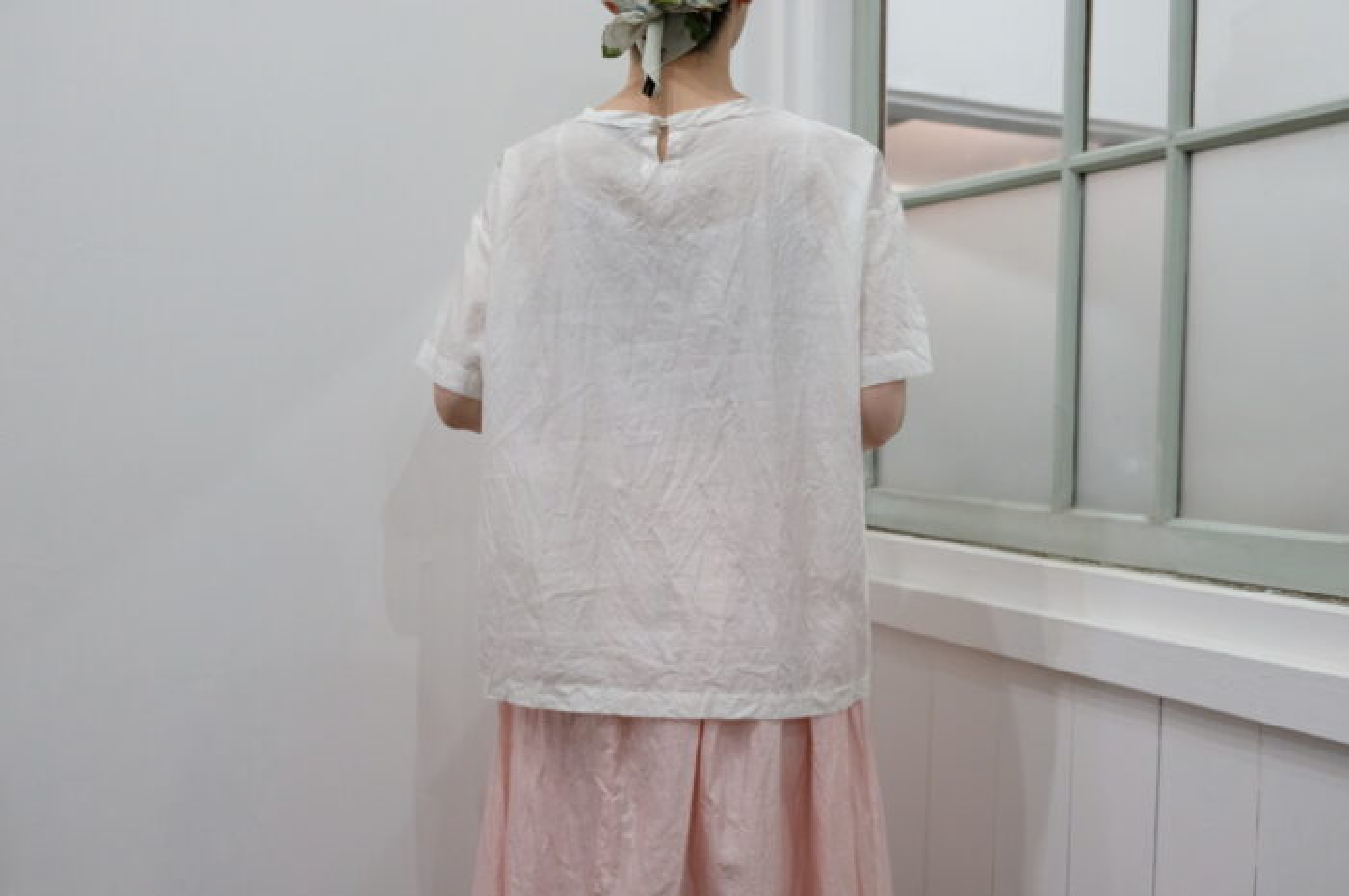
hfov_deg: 58.8
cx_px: 674
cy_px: 448
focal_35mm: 32
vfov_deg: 41.0
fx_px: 1198
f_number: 3.6
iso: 2500
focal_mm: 21.4
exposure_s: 1/100
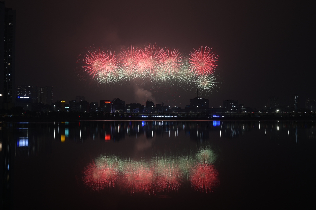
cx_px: 158
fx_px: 351
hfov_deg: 48.5
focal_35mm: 40
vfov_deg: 33.4
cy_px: 105
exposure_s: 3
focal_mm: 40
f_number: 16
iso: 125
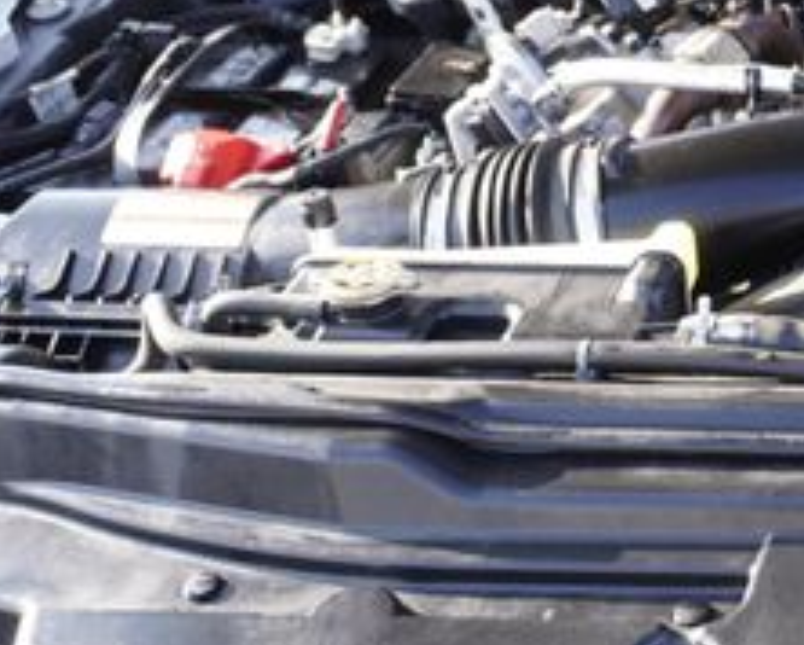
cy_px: 228
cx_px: 1039
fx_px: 1548
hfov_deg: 25.2
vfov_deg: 23.4
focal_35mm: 65
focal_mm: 16
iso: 100
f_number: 4.5
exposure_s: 1/80
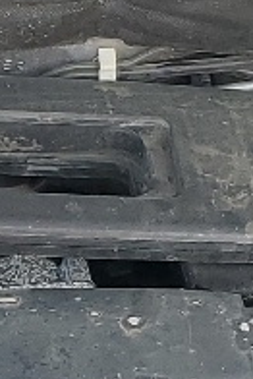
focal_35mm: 221
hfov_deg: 6.2
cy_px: 501
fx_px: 2325
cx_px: 50
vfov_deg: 9.1
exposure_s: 1/370
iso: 50
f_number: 1.5
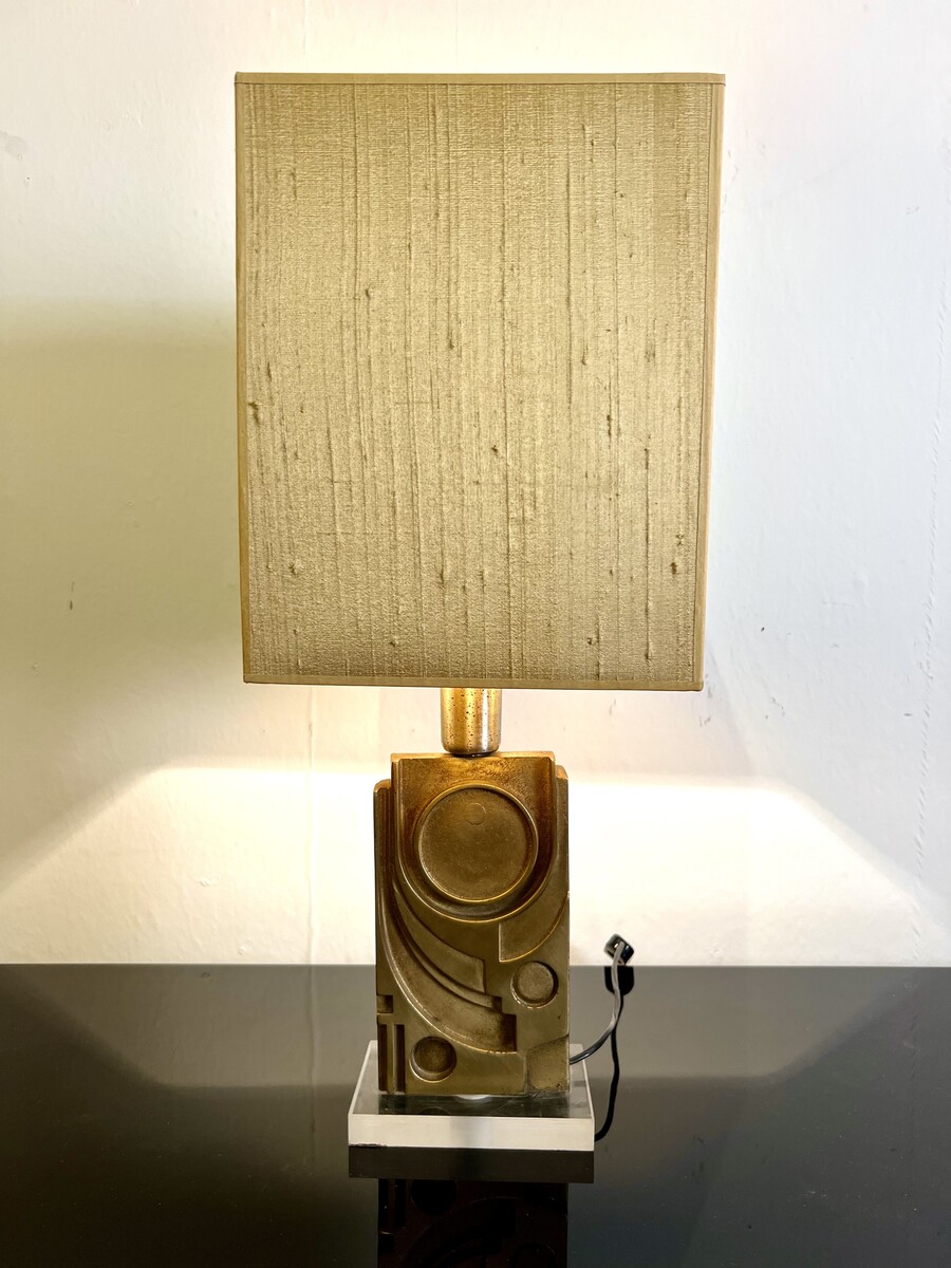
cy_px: 634
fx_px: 952
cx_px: 476
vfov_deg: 67.3
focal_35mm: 26
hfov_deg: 53.1
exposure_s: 1/100
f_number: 1.5
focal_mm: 5.7
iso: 100
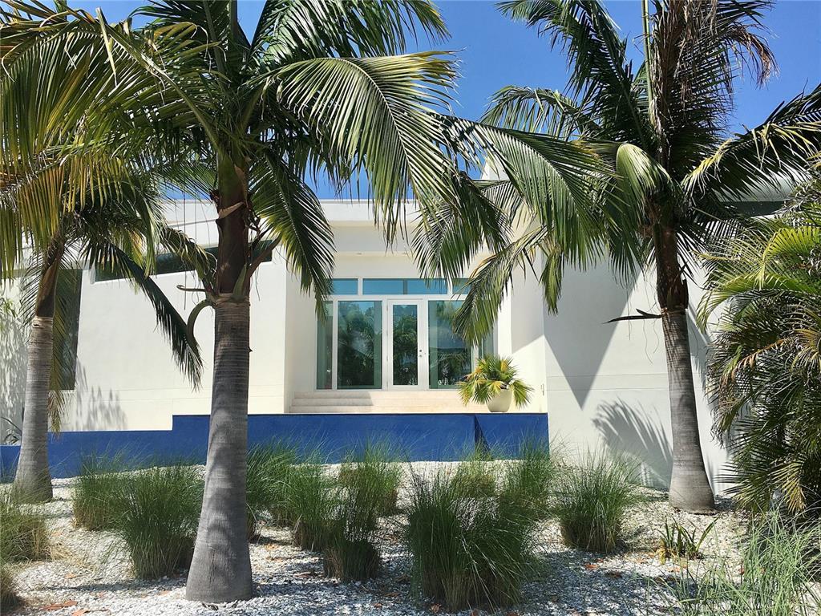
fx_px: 688
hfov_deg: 61.7
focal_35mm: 29
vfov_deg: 48.2
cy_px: 308
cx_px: 410
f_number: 2.2
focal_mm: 4.15
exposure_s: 1/2653
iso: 25
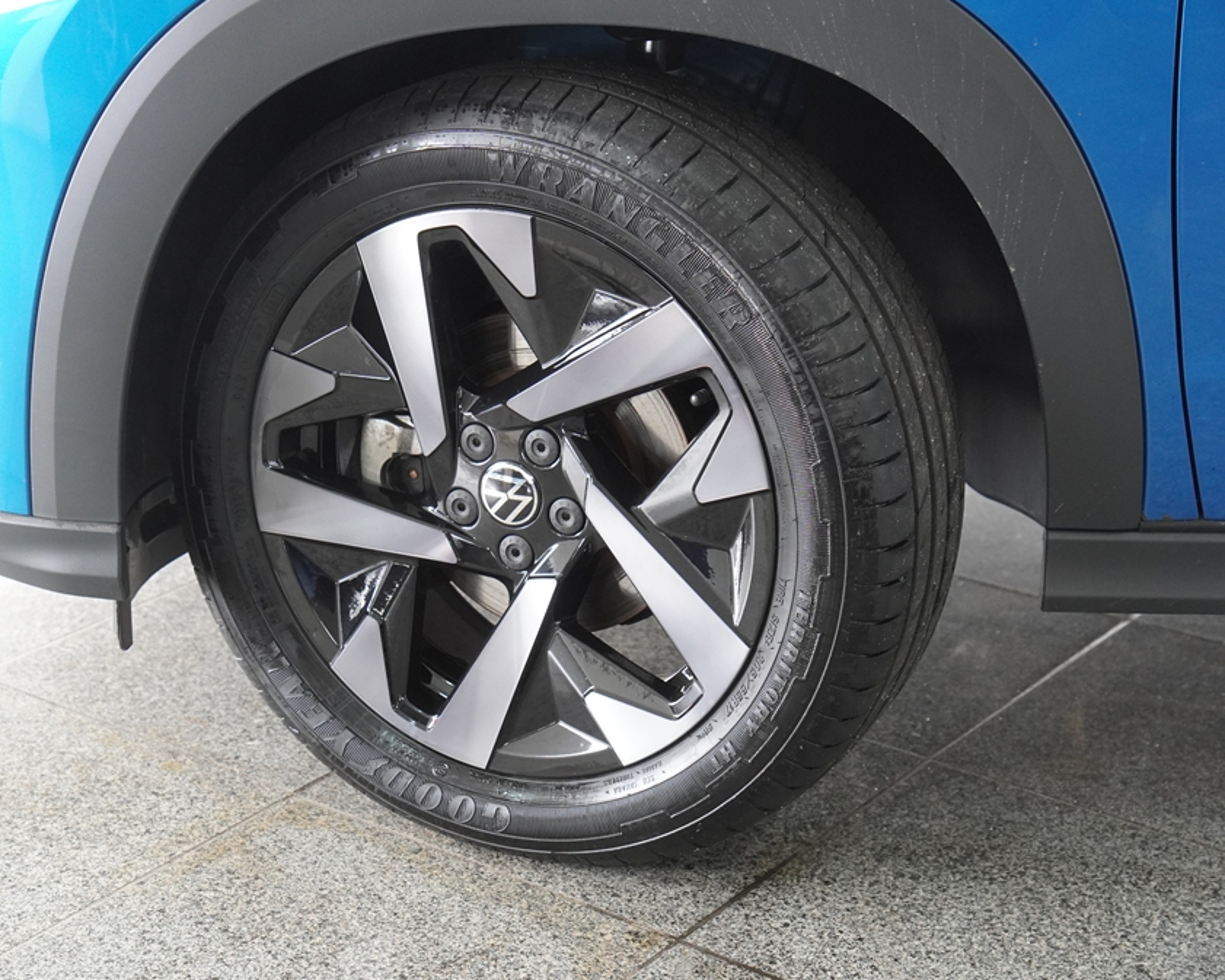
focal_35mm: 72
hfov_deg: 26.4
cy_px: 487
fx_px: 2611
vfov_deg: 21.3
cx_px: 505
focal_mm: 42
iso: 1600
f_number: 3.5
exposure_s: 1/160
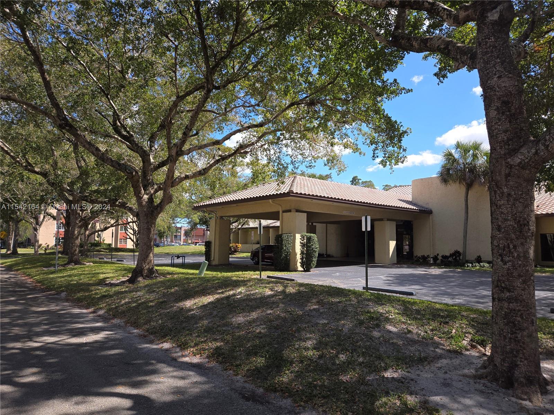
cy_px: 208
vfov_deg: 58.9
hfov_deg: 73.9
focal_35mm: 23
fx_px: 368
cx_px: 277
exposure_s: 1/1002
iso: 25
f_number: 1.8
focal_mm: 5.4
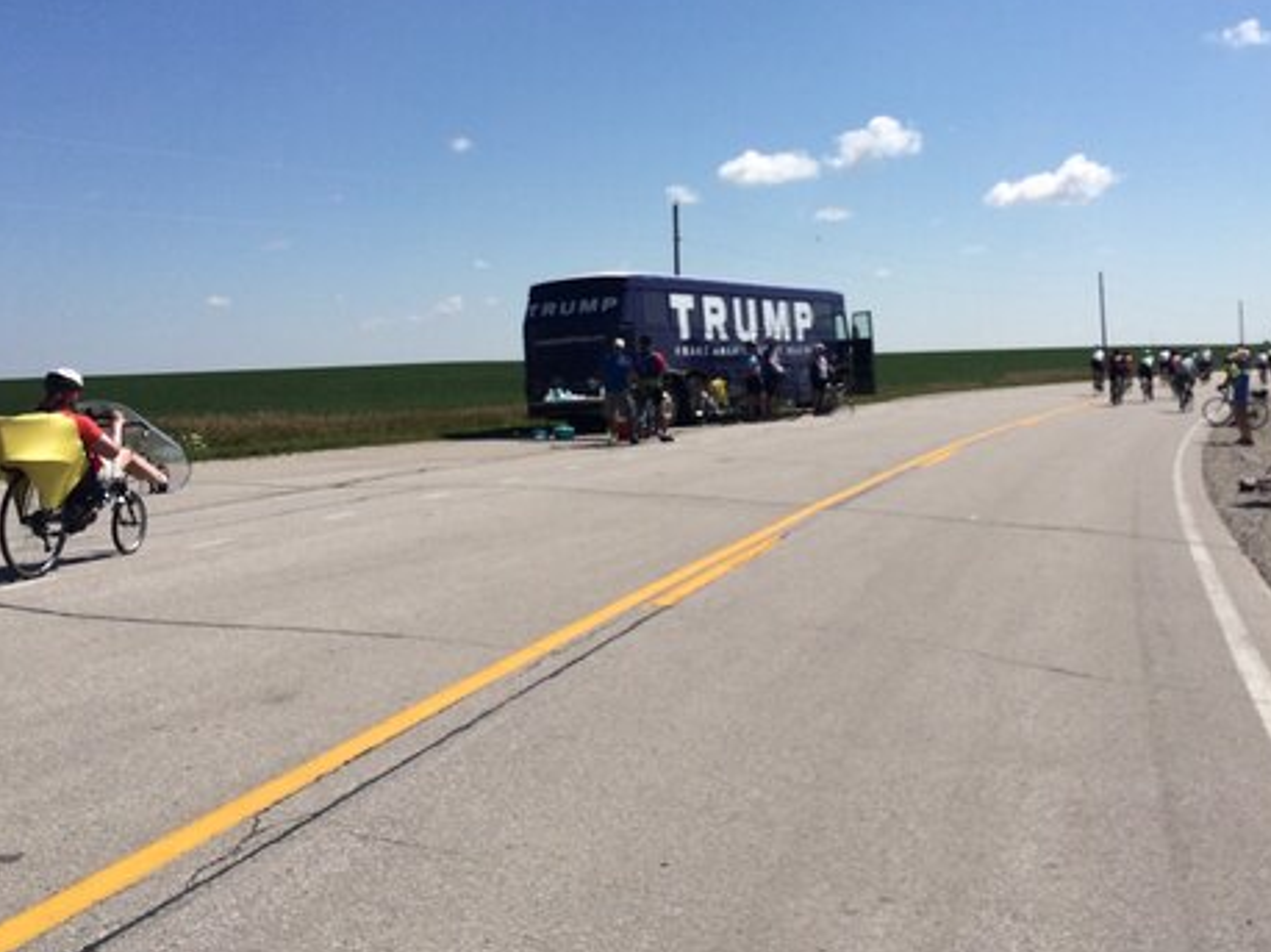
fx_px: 1395
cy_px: 341
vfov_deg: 37.4
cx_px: 672
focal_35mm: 38
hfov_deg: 49.0
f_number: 2.2
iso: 32
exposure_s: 1/5128
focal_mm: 4.15
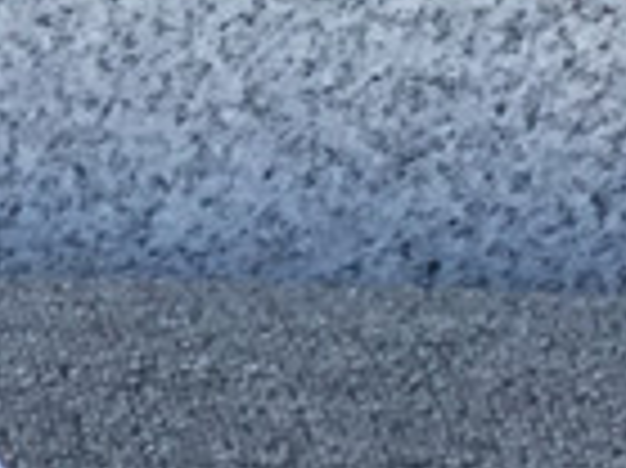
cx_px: -428
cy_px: 1487
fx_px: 3632
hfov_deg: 9.5
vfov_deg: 6.6
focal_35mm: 201
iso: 25
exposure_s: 1/195
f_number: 2.4
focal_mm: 3.3
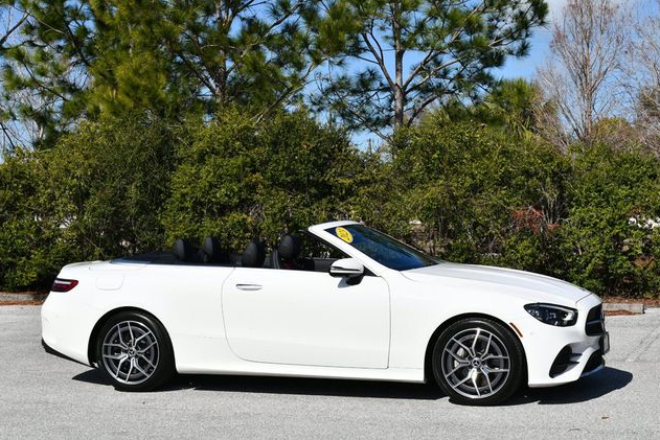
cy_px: 217
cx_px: 331
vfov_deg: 19.7
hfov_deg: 29.2
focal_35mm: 69
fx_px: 1265
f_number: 9
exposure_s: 1/320
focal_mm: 34
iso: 100
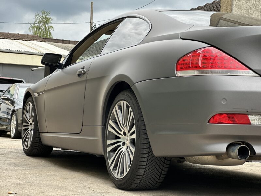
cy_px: 98
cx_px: 130
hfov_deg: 25.3
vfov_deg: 19.1
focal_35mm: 77
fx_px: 581
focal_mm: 9
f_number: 2.8
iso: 32
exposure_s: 1/121
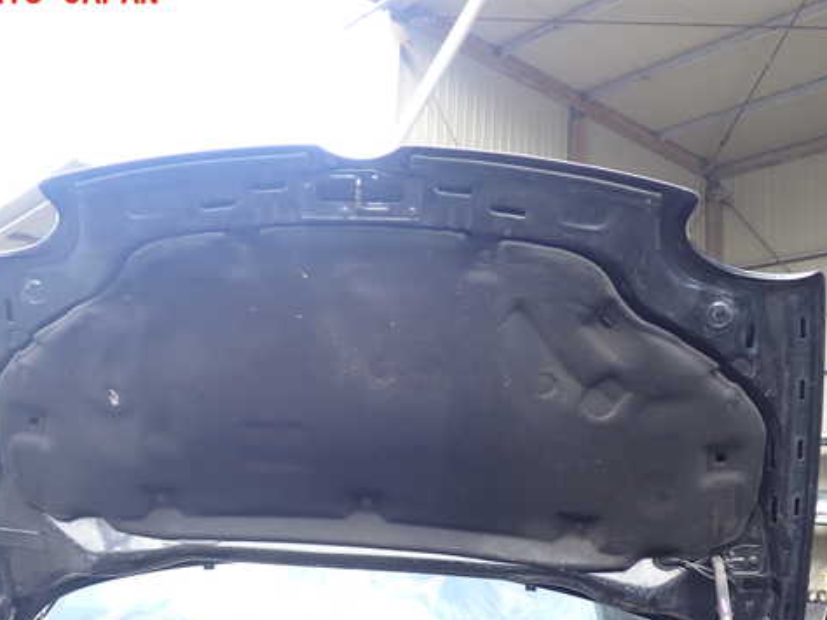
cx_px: 365
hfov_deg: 48.9
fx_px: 907
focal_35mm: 38
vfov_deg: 37.6
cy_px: 363
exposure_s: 1/100
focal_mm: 5.4
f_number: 2.3
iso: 100
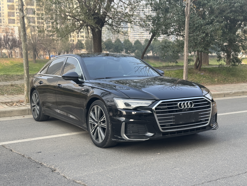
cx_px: 124
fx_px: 343
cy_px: 93
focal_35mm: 48
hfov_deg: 39.7
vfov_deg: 30.3
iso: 64
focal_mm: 6.76
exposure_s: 1/685
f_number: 1.78
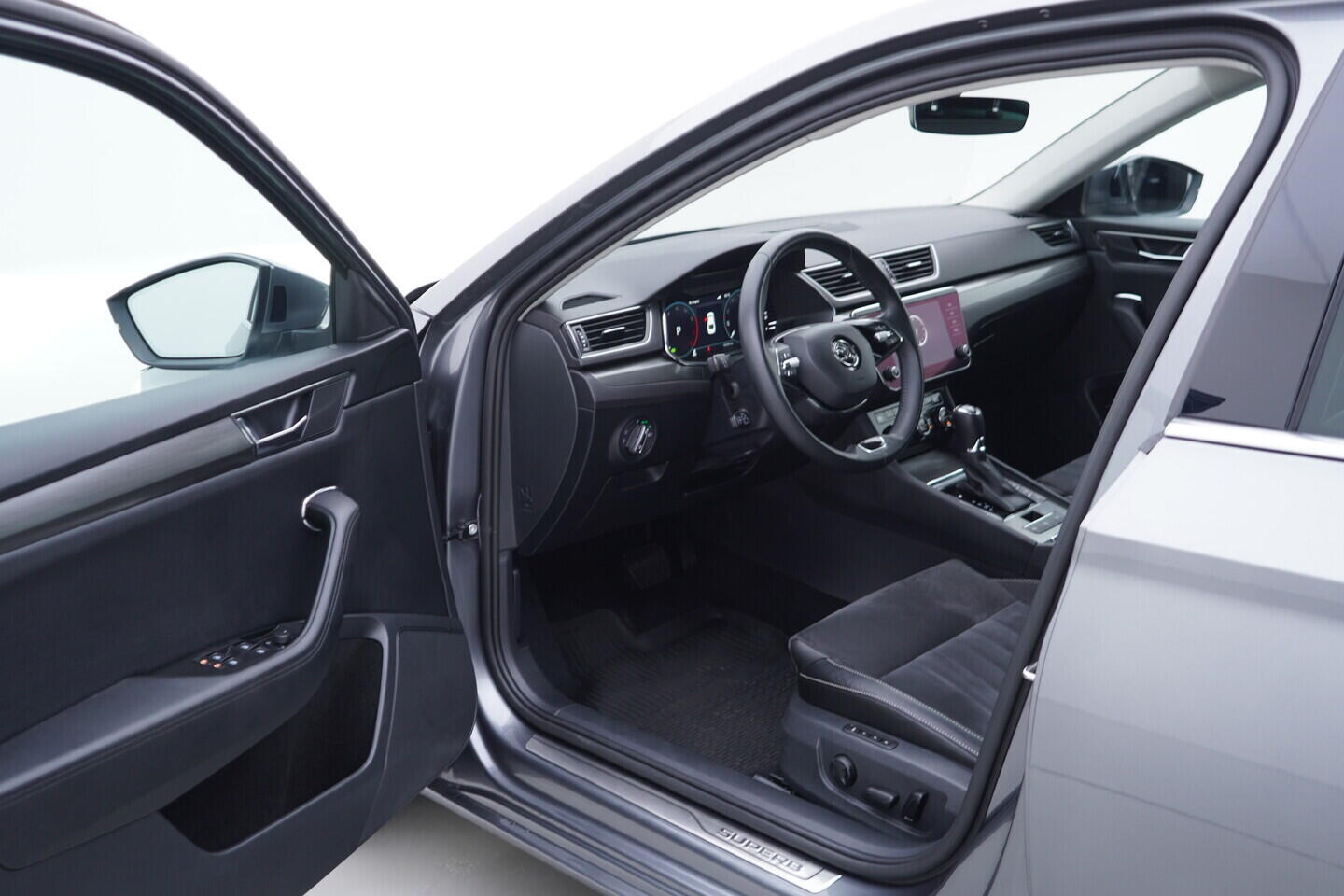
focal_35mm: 36
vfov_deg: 36.9
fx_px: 1344
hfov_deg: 53.1
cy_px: 448
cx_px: 672
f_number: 2.8
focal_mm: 24
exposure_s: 1/40
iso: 125
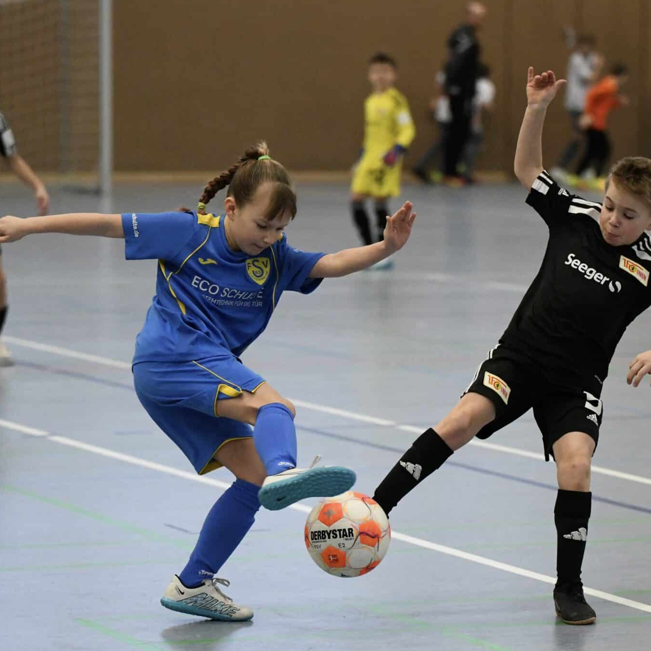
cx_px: 320
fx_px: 2787
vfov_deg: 13.3
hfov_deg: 13.3
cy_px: 325
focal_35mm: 131
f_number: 2.8
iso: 8000
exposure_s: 1/1600
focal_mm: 102
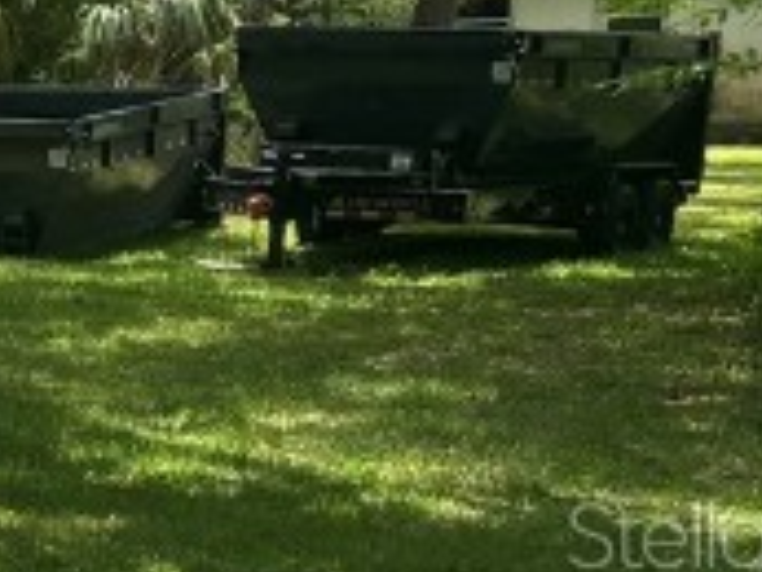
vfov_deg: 9.6
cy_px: 532
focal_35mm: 154
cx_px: -1273
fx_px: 3392
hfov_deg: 10.4
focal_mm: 5.96
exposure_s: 1/1220
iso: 50
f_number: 1.6
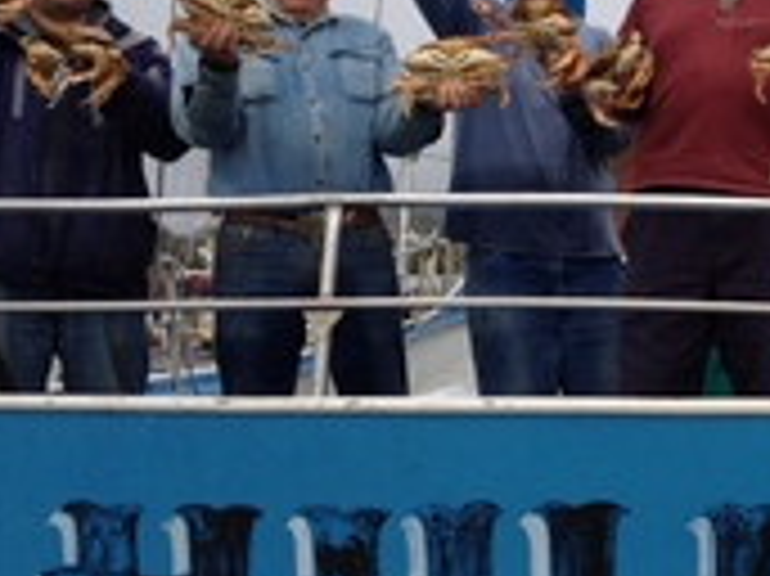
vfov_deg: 17.9
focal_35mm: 82
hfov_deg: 22.8
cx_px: 788
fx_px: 1823
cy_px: 207
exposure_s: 1/981
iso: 64
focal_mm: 4.28
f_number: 2.4
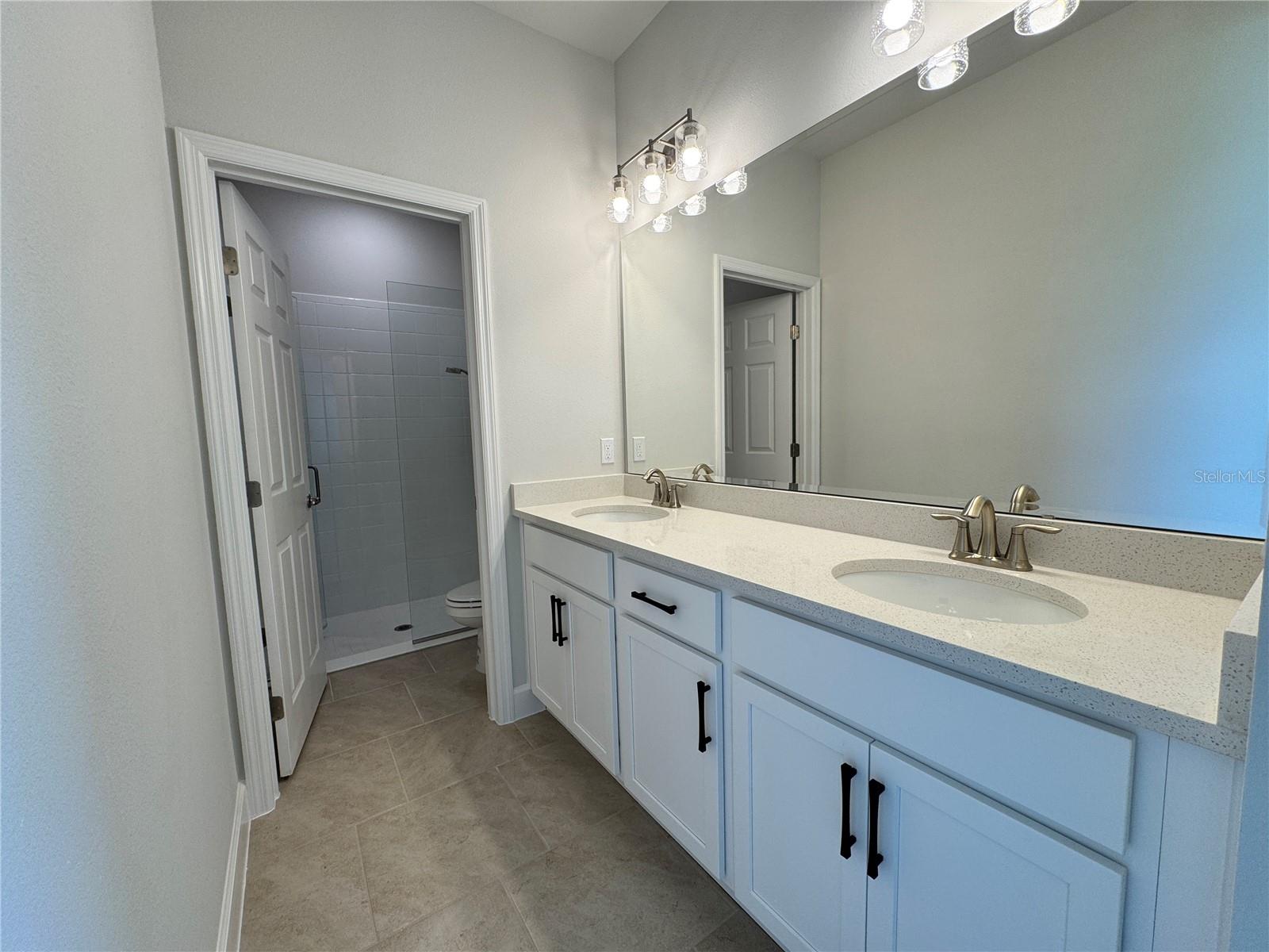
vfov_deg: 85.7
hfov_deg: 102.1
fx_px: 513
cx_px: 634
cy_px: 476
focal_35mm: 14
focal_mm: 2.22
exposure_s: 1/120
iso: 64
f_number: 2.2
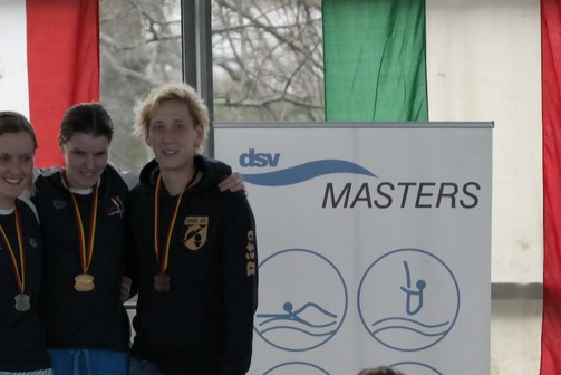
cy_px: 252
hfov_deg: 3.3
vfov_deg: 2.2
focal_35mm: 627
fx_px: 9776
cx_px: 133
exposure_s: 1/250
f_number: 5.6
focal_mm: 200
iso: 1600
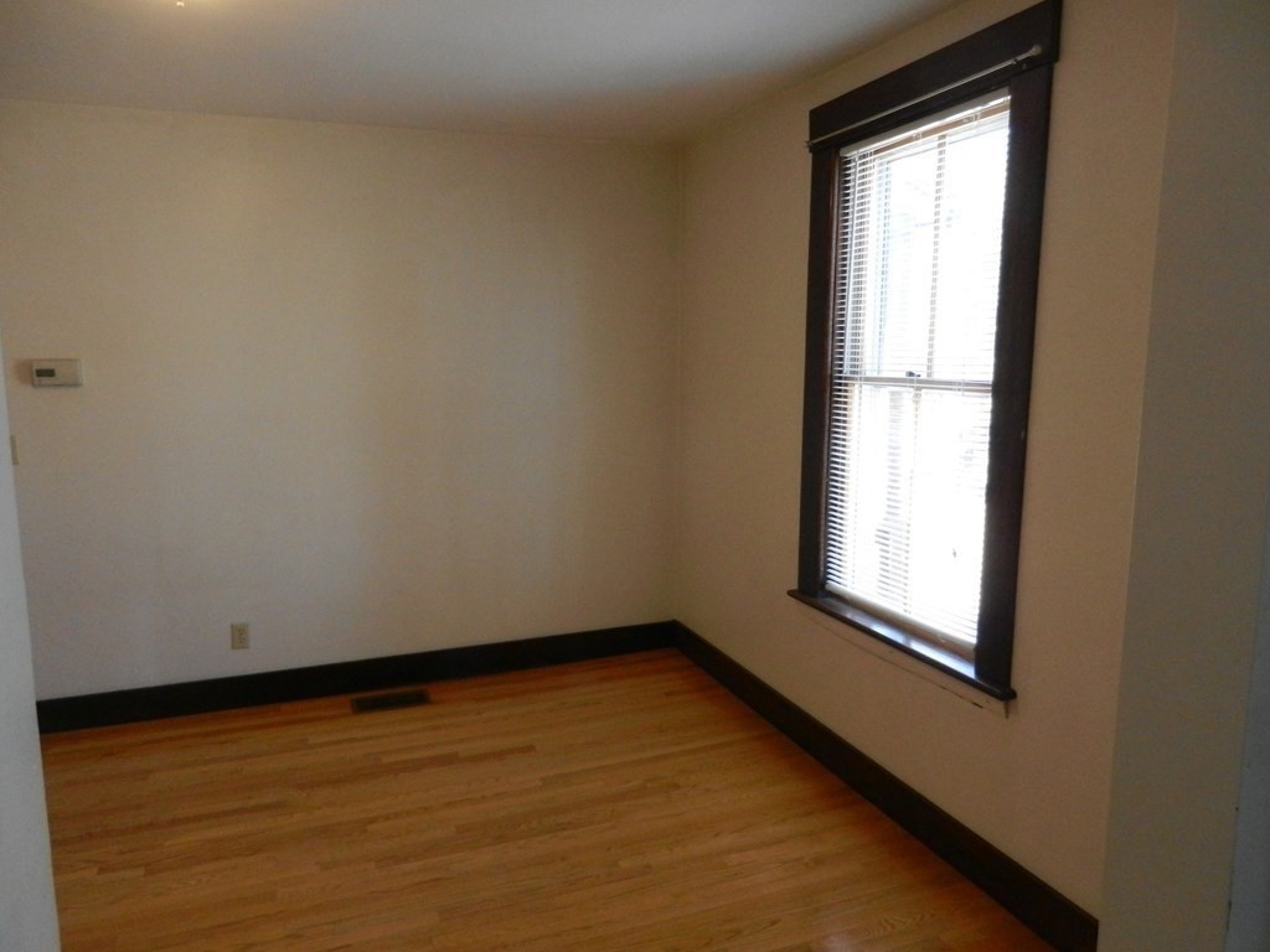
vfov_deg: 54.9
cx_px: 635
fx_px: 917
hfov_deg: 69.4
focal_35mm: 25
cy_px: 476
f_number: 3.5
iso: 640
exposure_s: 1/125
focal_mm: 4.5
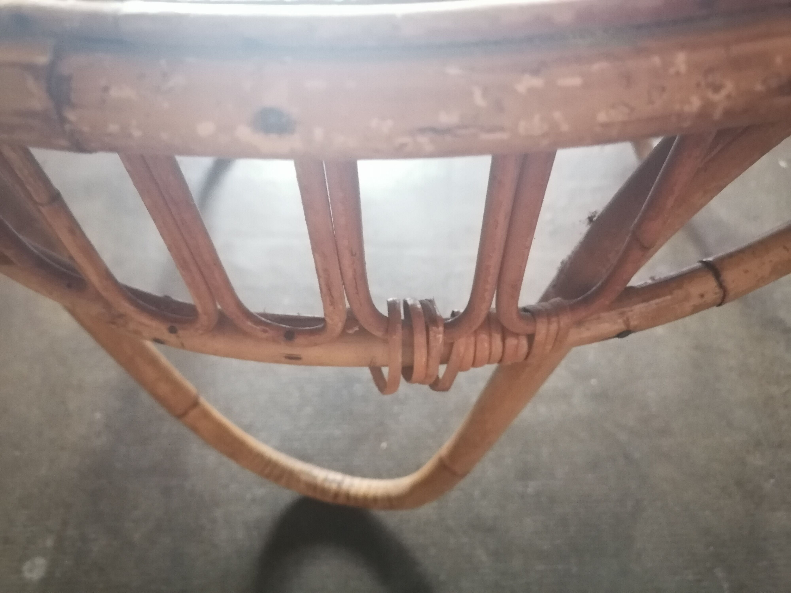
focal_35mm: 27
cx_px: 396
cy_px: 296
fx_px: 617
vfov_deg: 51.4
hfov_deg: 65.3
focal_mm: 5.3
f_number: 1.8
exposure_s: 1/20
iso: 1600
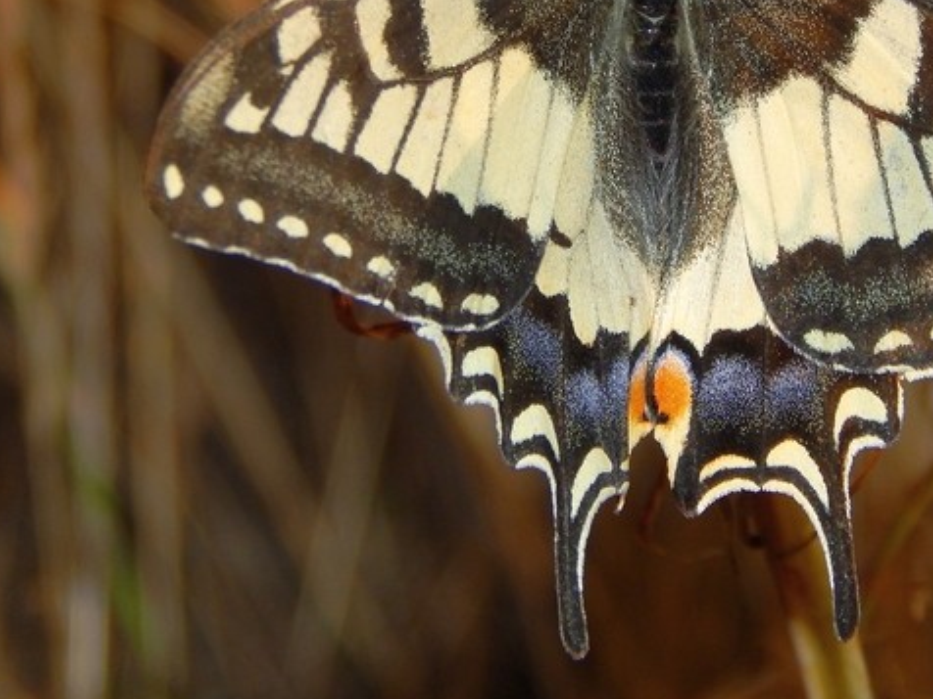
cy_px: 141
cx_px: 666
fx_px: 8328
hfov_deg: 6.4
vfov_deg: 4.8
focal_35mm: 309
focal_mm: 32.8
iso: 125
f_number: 10.5
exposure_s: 1/200
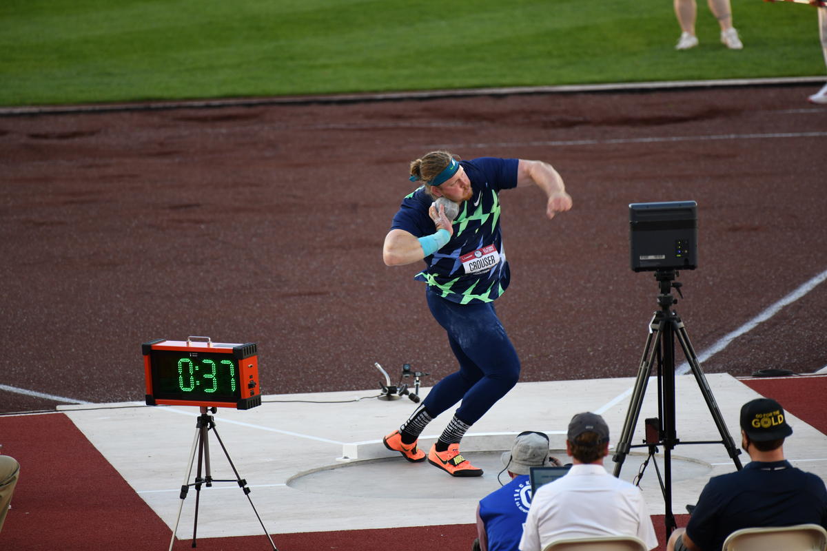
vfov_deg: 2.7
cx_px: 414
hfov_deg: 4.1
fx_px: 11485
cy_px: 276
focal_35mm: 500
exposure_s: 1/500
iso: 800
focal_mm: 500
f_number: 5.6
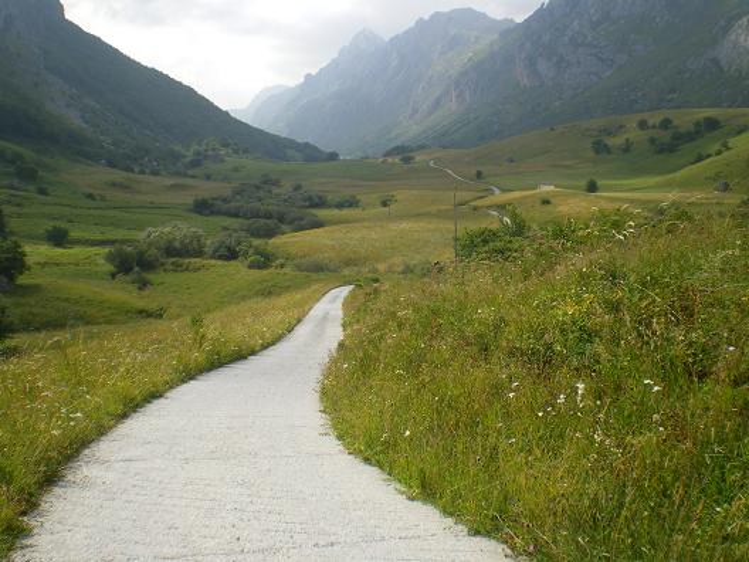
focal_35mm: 38
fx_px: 822
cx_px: 374
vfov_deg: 37.7
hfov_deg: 49.0
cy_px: 281
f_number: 4.6
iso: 64
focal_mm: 6.3
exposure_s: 1/250
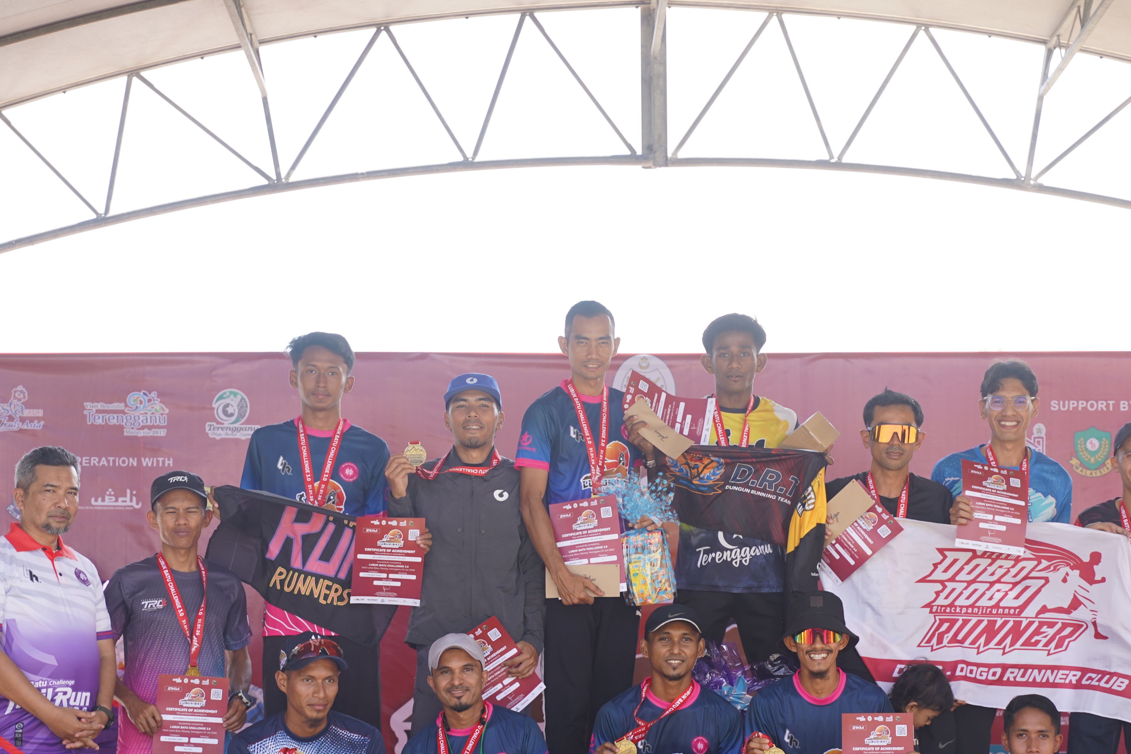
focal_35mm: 111
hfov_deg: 18.4
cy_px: 586
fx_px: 3487
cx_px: 641
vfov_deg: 12.3
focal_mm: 70
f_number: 5
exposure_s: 1/125
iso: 100
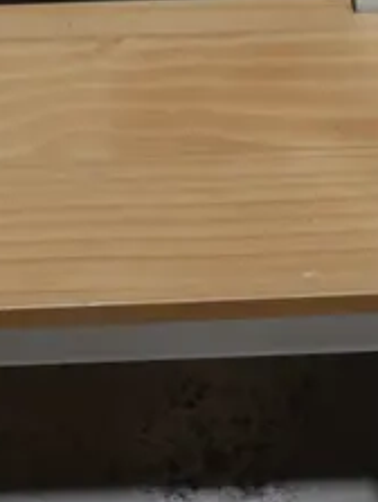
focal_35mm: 211
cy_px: -486
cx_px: -96
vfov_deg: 8.9
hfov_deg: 7.0
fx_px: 3063
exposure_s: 1/80
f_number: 5.1
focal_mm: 23
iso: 200
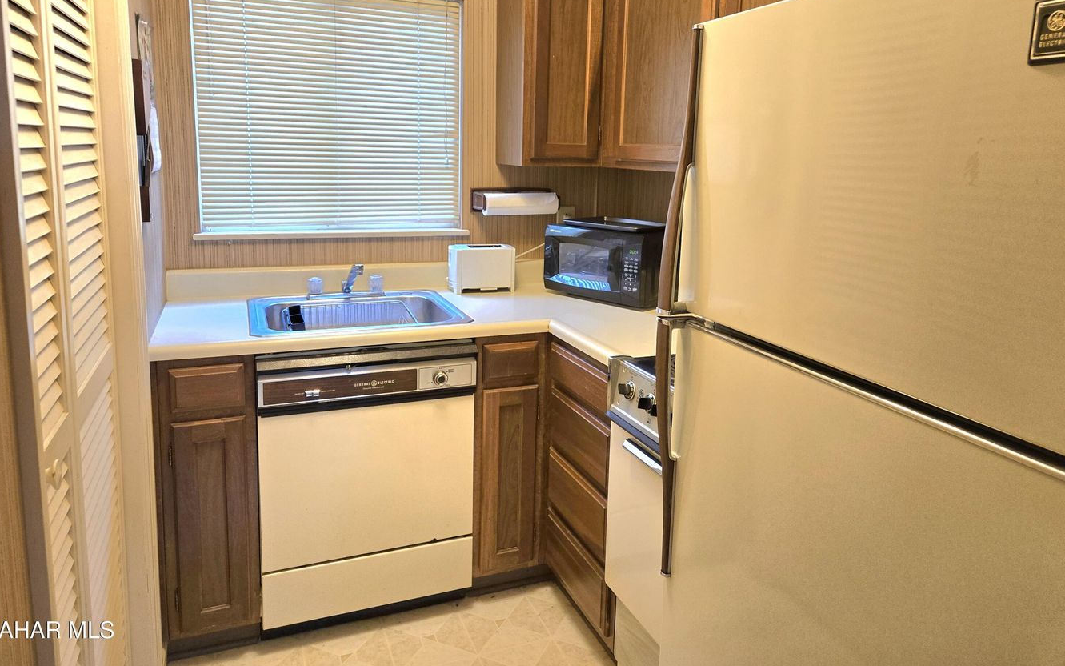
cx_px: 542
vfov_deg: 48.9
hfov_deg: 72.5
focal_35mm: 25
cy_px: 258
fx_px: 726
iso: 160
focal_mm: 5.4
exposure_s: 1/120
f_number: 1.8
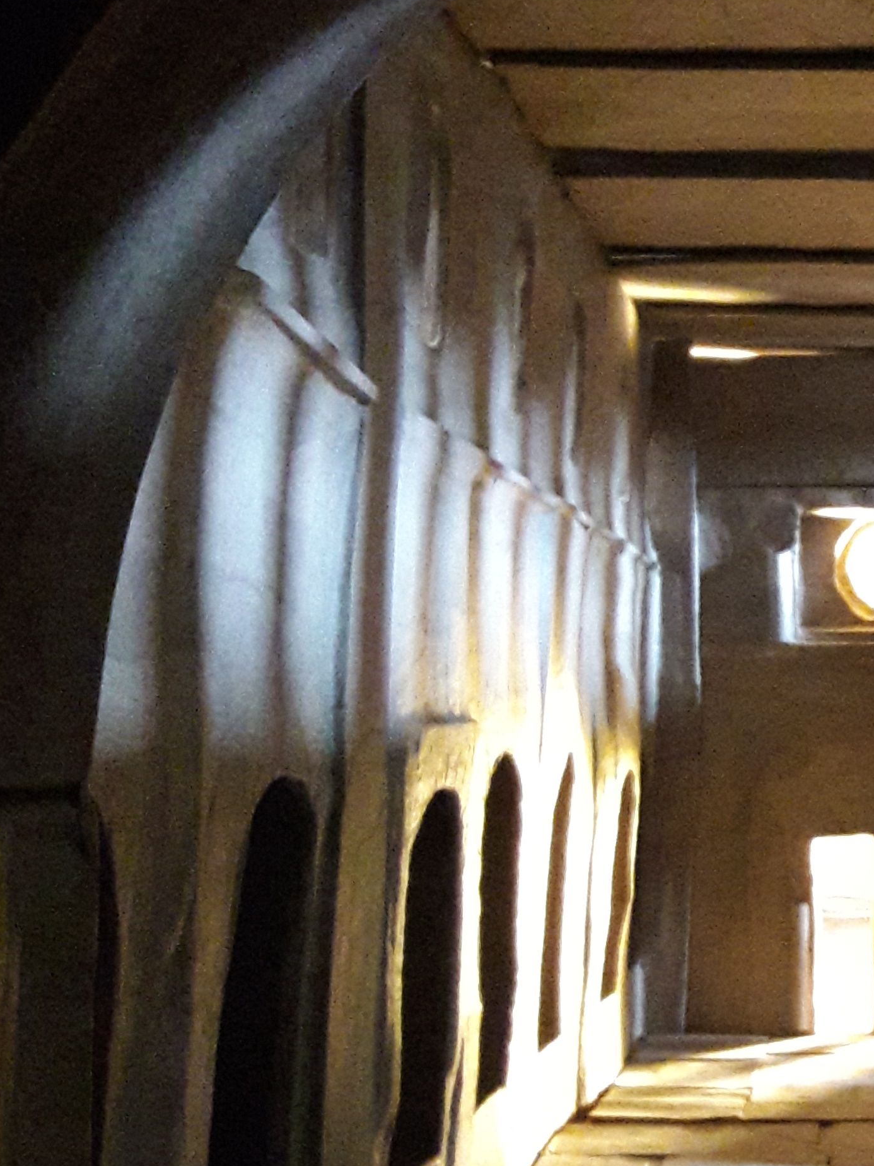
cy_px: 711
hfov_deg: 23.0
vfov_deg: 31.6
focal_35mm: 61
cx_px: 879
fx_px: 2054
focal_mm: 3.7
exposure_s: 1/15
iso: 800
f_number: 1.9
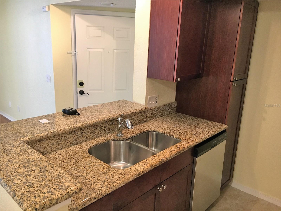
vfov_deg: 48.2
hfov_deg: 61.7
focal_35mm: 29
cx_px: 140
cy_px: 106
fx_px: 235
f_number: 2.2
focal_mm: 4.15
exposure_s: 1/30
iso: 125
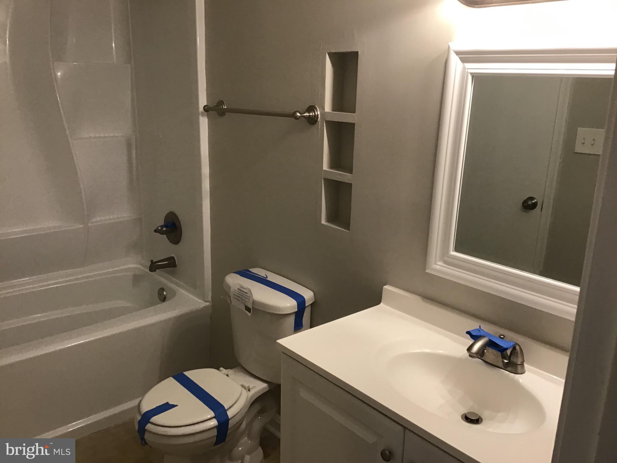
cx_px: 308
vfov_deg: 45.4
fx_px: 553
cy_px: 232
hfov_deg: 58.4
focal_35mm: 31
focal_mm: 3.3
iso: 64
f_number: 2.4
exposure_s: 1/30
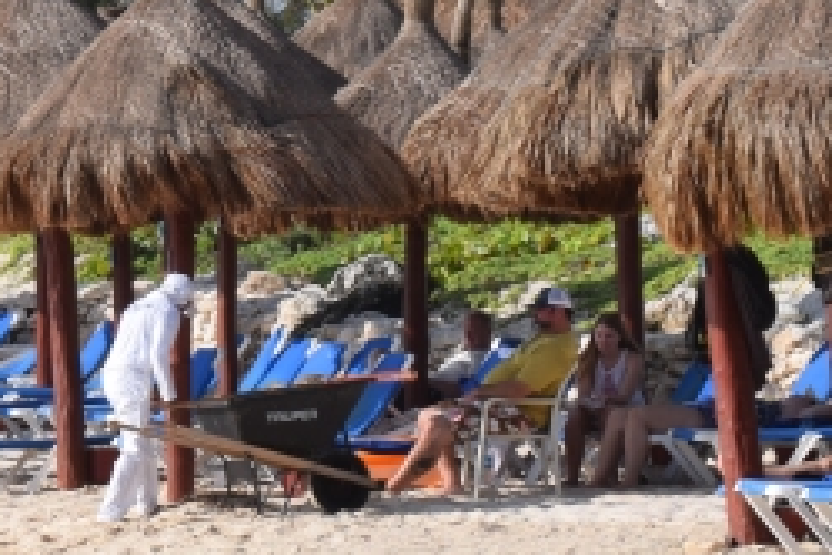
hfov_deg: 5.4
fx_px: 8828
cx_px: -324
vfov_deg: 3.6
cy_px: 251
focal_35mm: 382
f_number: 7.1
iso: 200
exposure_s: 1/800
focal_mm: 62
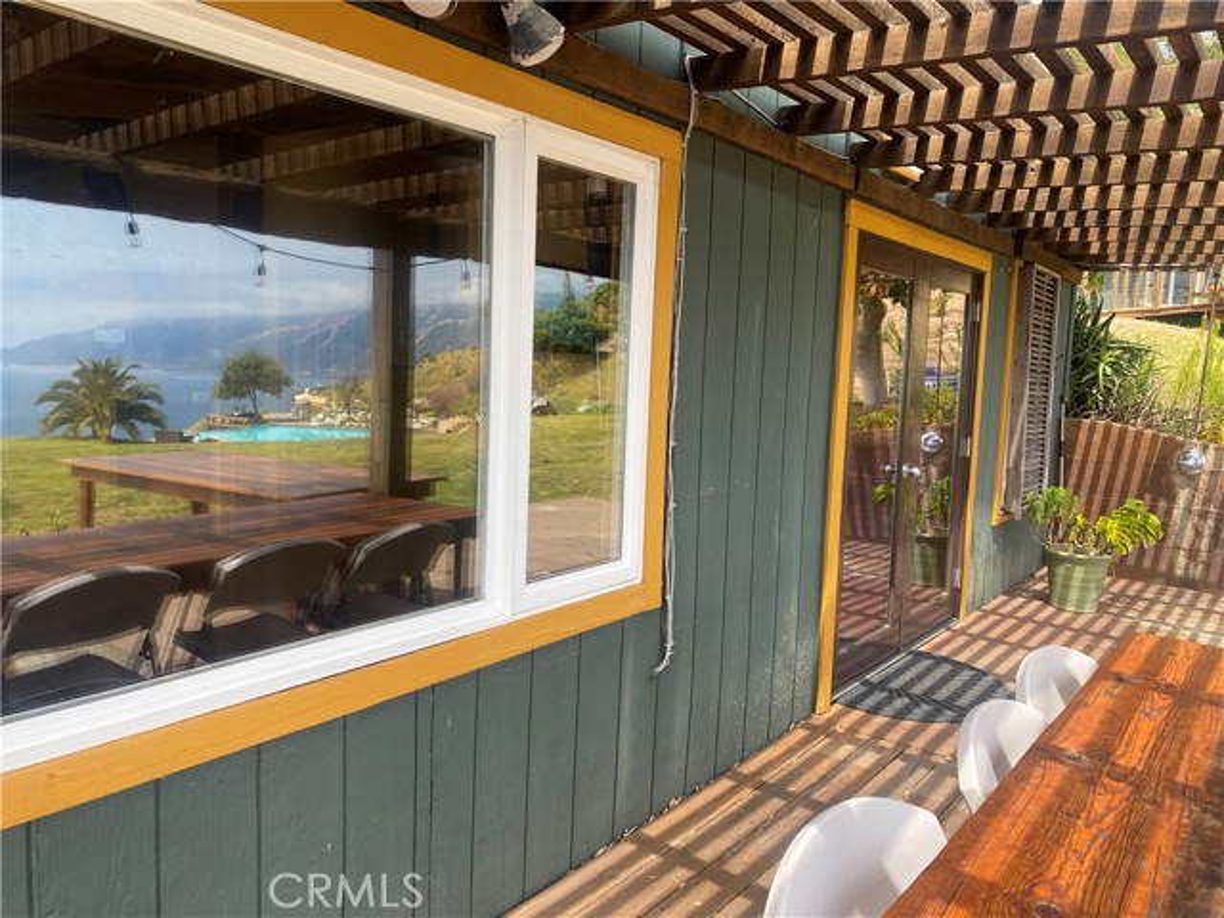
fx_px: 919
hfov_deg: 67.3
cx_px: 612
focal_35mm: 26
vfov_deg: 53.1
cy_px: 459
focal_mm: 4.25
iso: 32
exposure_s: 1/633
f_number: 1.8
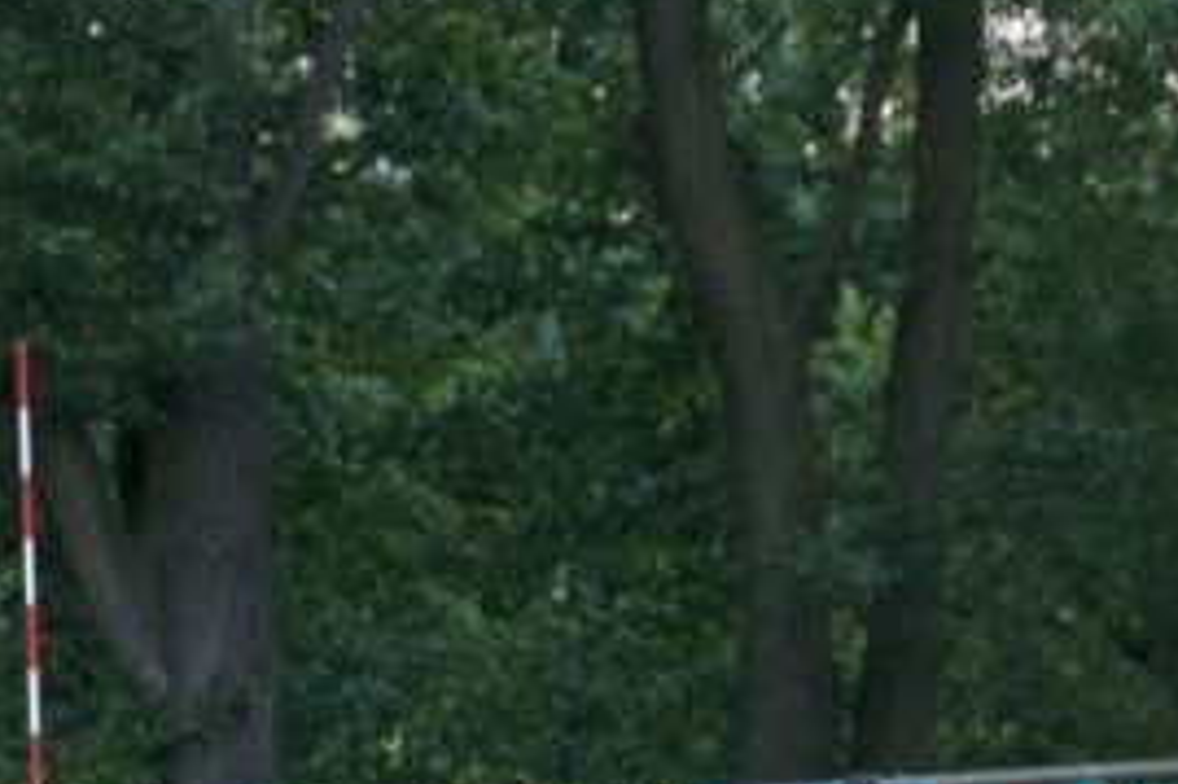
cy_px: 1362
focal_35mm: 286
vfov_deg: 4.7
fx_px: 9352
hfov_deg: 7.2
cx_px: 307
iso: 3200
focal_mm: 50
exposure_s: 1/80
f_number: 5.6
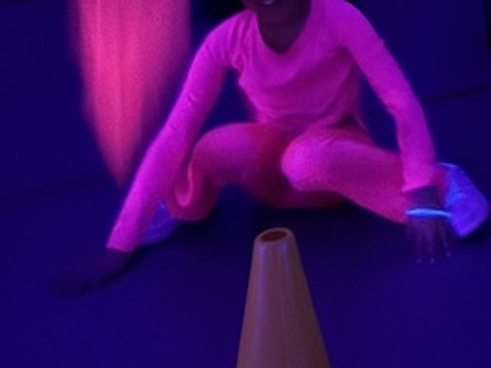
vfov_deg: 14.2
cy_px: -231
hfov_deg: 16.7
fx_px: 1347
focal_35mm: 95
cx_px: 921
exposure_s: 1/9
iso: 4000
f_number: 1.78
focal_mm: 6.76
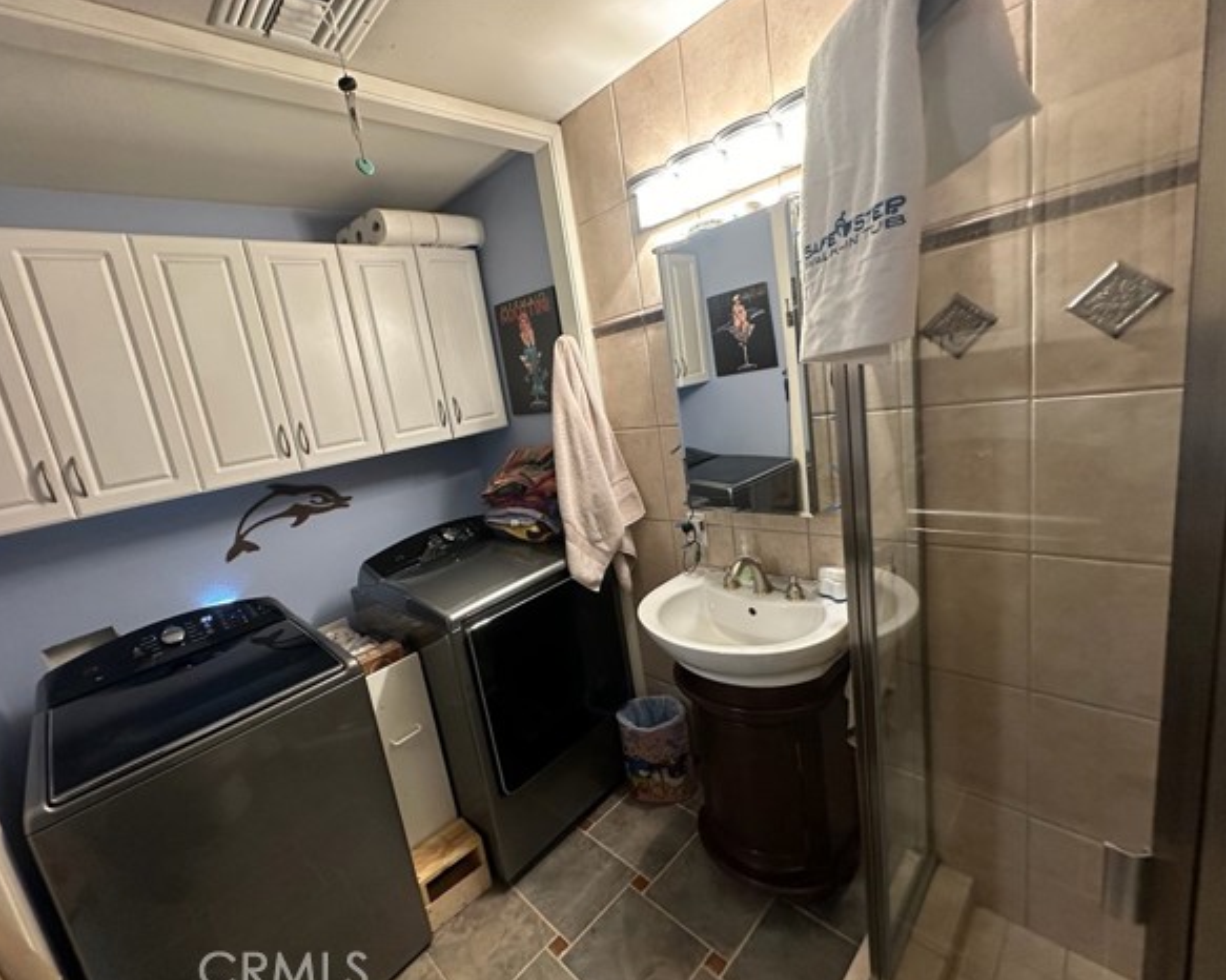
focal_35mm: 15
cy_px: 496
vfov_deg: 84.0
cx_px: 555
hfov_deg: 96.5
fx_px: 544
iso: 500
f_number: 2.2
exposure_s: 1/40
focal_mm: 2.22
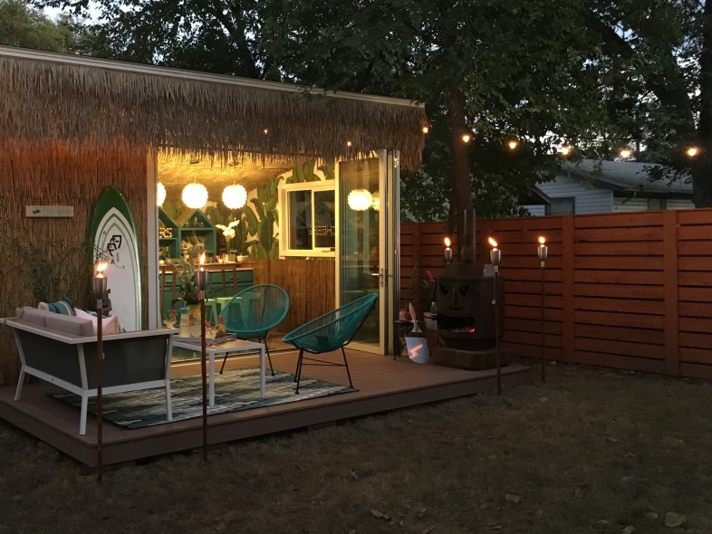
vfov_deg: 37.7
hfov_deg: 48.3
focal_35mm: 38
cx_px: 251
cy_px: 243
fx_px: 782
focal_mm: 4.15
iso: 200
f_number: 2.2
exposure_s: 1/15
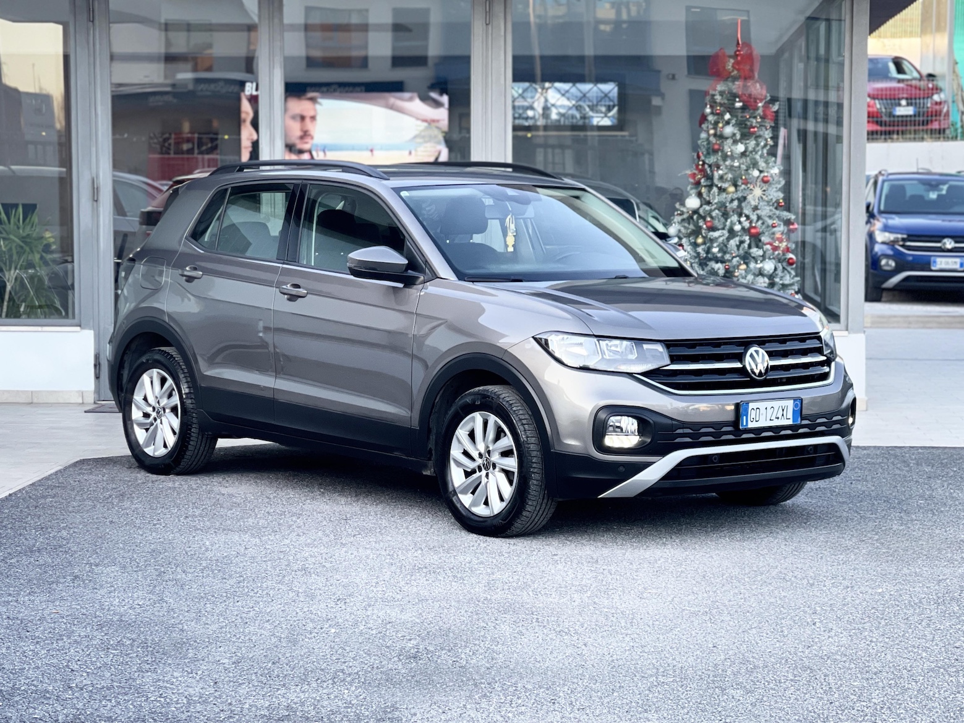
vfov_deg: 22.9
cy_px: 362
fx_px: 1782
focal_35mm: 64
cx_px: 482
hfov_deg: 30.3
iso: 64
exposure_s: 1/121
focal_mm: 7.5
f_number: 2.2
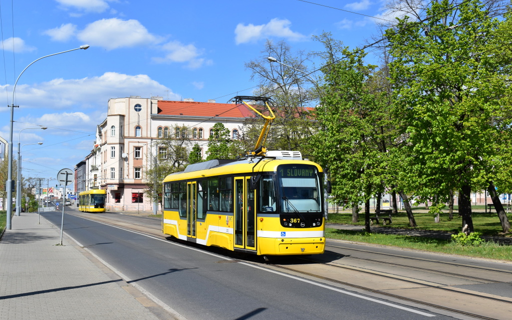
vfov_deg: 28.9
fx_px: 621
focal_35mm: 45
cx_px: 257
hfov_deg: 44.8
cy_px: 170
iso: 200
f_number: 10
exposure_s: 1/400
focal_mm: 29
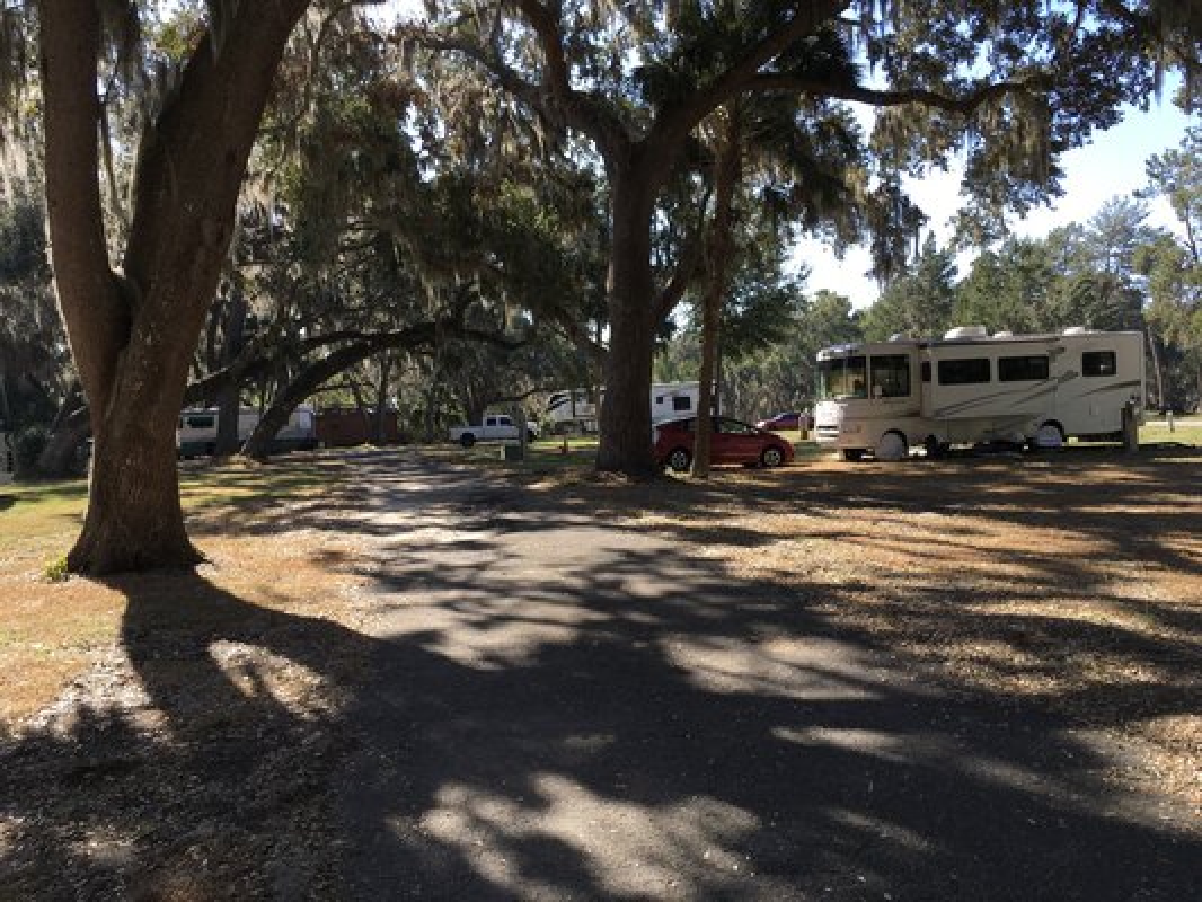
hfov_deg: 61.6
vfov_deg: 48.2
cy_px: 451
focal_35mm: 29
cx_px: 601
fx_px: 1007
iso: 25
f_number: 2.2
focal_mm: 4.15
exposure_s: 1/466
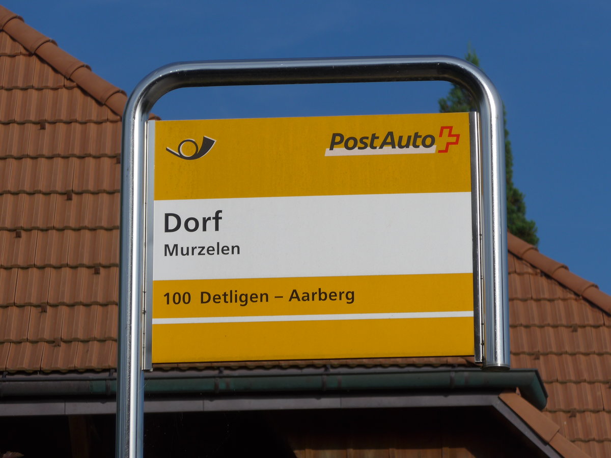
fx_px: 3107
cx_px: 306
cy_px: 229
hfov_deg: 11.2
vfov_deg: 8.4
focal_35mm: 176
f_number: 5.6
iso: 80
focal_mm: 34.2
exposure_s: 1/800
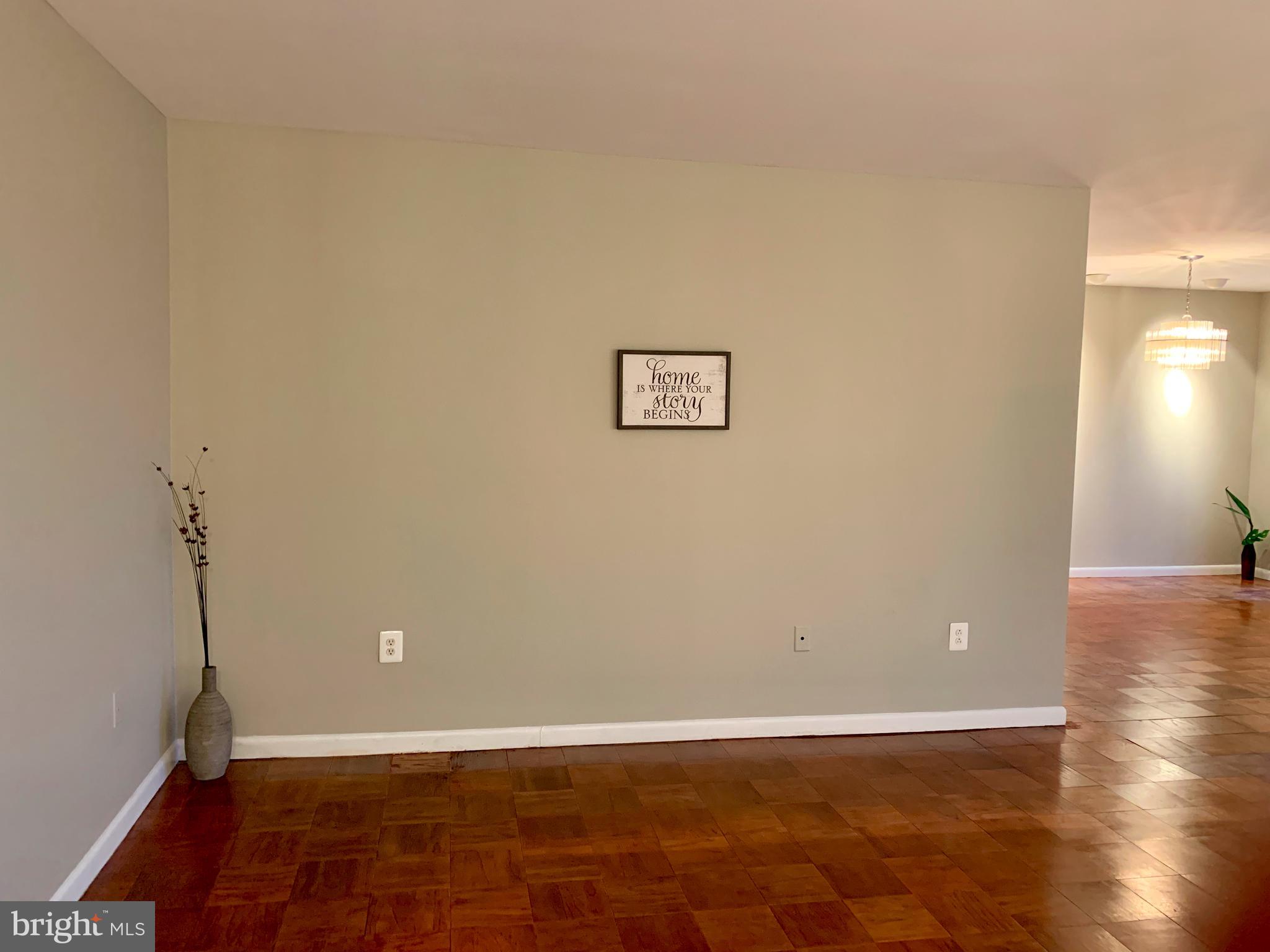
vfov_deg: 53.1
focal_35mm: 26
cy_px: 476
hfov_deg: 67.3
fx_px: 954
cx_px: 635
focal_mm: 4.25
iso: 320
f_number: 1.8
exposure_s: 1/60
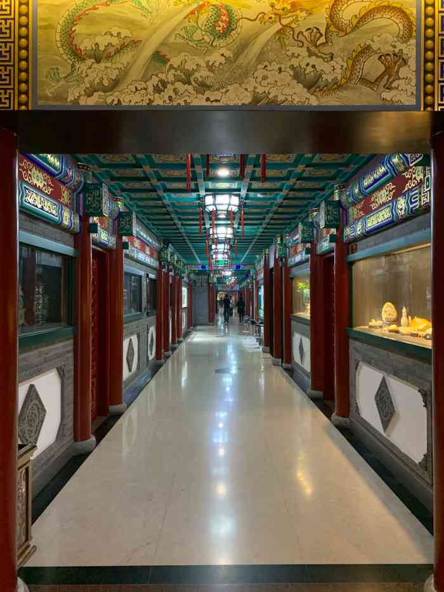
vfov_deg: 67.3
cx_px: 222
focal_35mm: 26
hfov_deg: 53.1
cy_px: 296
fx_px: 445
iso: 320
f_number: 1.8
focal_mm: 4.25
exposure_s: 1/50
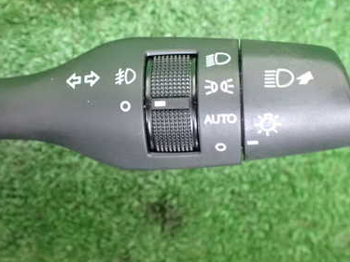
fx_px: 485
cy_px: 108
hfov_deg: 39.3
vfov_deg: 30.2
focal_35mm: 48
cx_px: 121
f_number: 2.3
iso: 1600
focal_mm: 5.4
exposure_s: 1/15
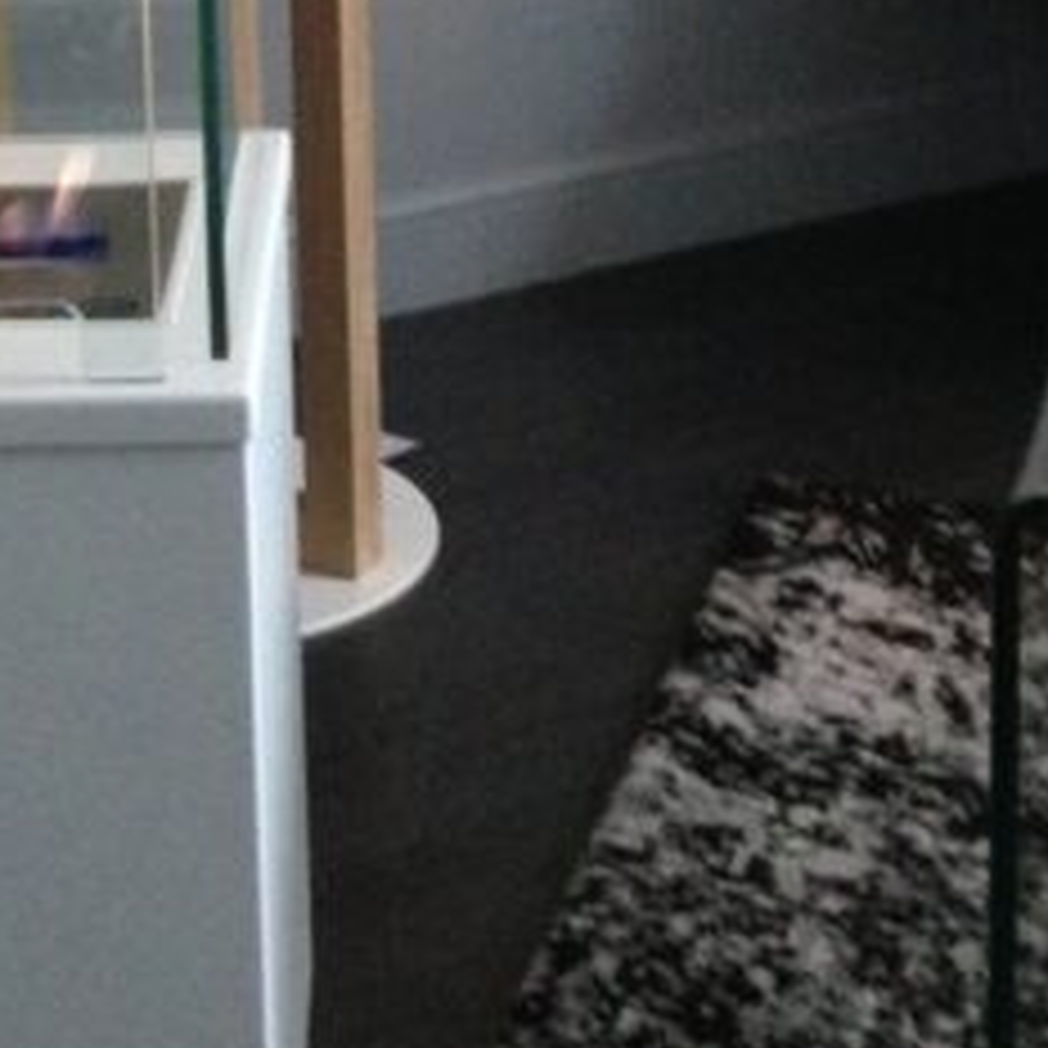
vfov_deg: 16.1
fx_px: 3425
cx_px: 252
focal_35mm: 100
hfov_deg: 17.3
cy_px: -468
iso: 400
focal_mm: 4.12
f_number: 2.4
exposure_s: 1/15
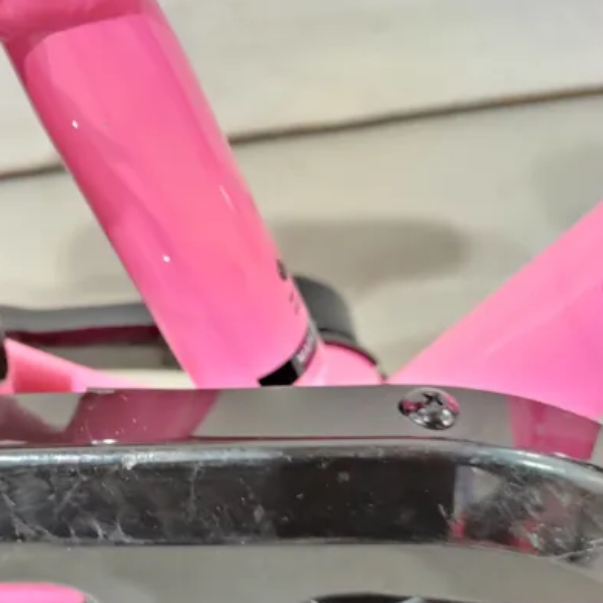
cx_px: 71
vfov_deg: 34.6
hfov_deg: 33.1
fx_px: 966
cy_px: 340
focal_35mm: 49
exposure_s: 1/17
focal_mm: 4.75
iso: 1600
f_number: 1.65
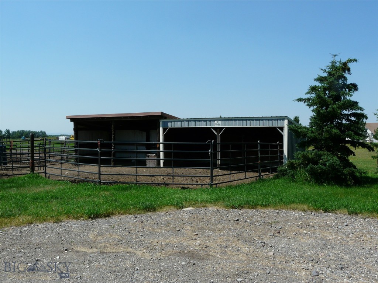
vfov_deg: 41.8
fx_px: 371
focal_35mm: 34
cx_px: 189
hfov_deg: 54.0
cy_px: 142
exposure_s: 1/400
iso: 100
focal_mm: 5.6
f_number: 6.3
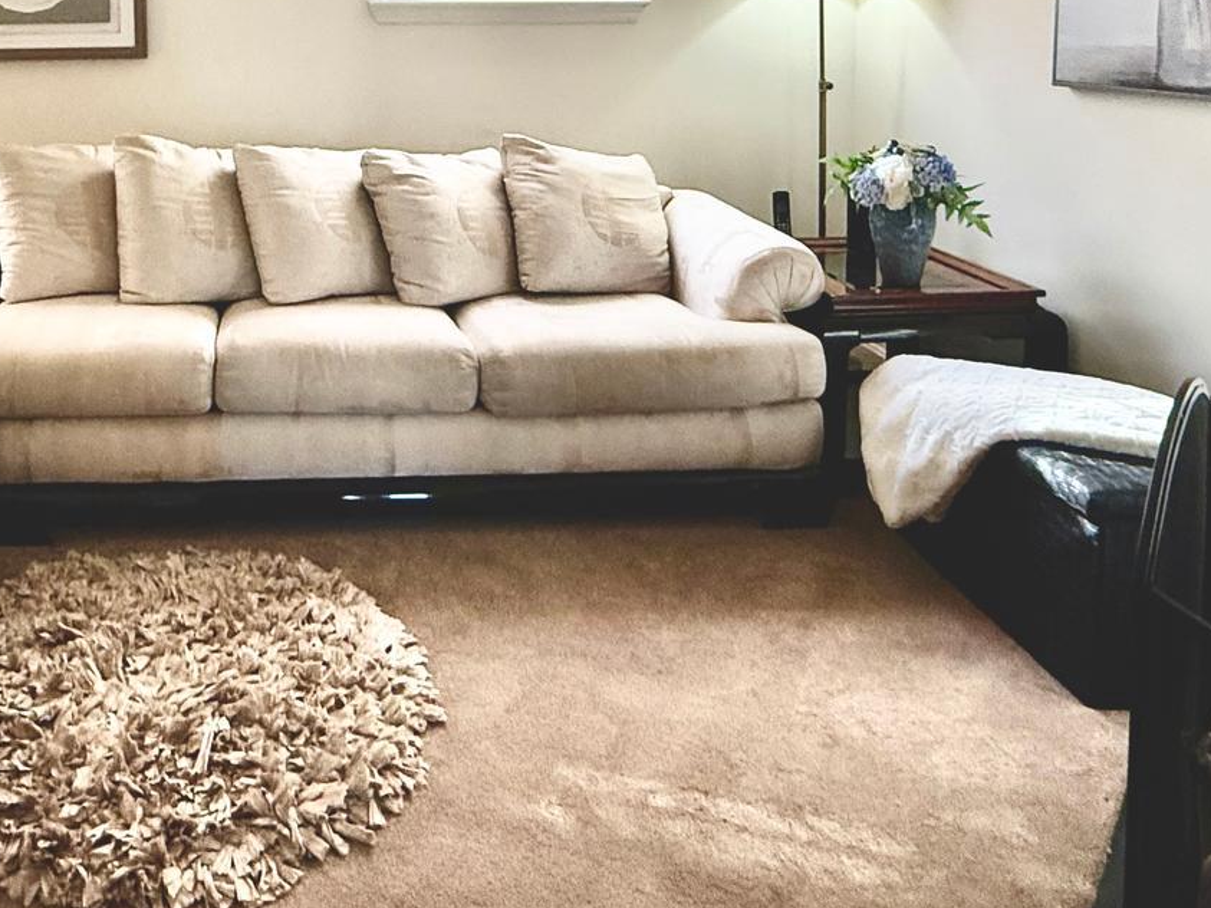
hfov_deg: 52.2
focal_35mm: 34
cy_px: 72
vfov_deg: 38.6
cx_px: 345
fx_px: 1189
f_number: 2.2
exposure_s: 1/120
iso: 250
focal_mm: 2.22
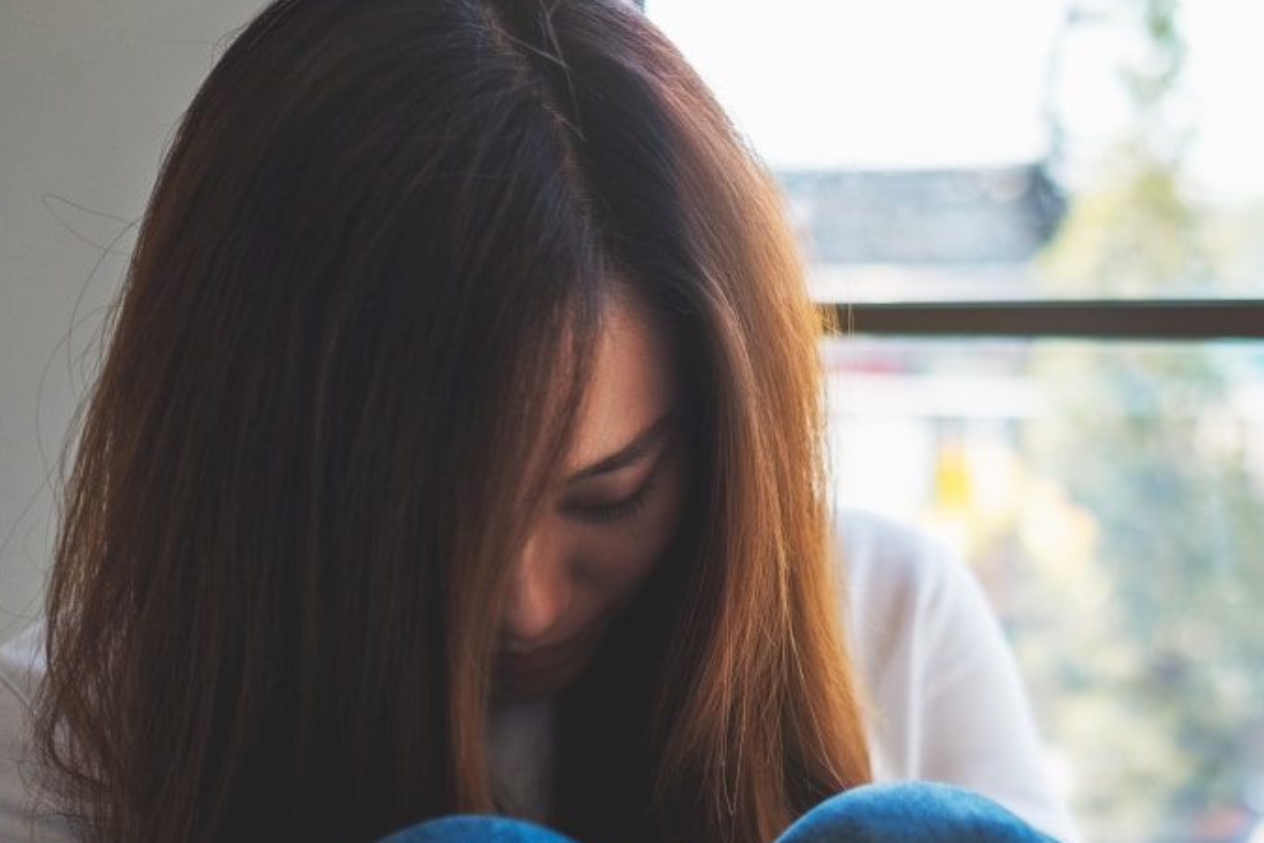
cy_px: 581
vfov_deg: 24.0
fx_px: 1966
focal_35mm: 56
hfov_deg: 34.8
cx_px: 957
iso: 200
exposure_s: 1/1400
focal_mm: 23
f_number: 1.4
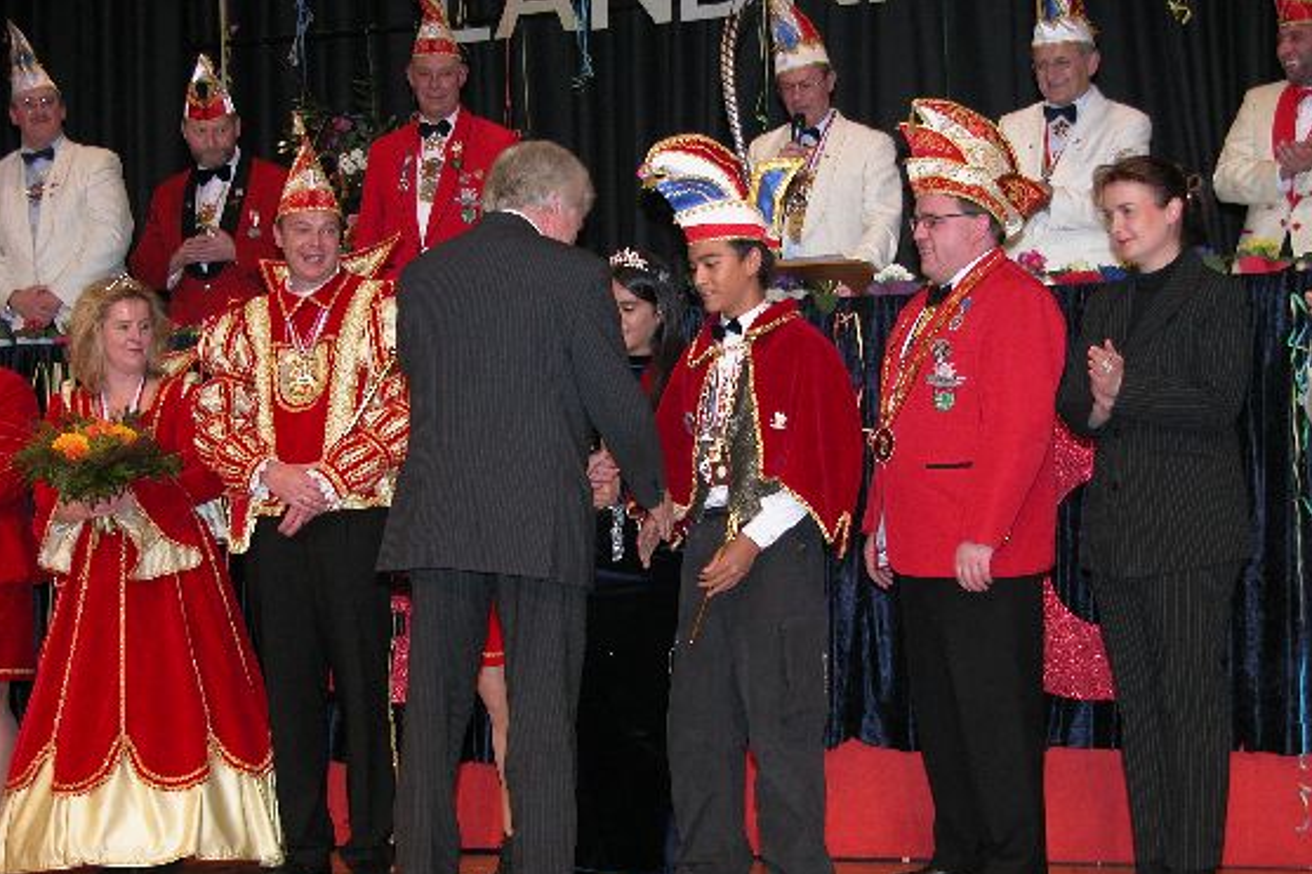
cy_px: 492
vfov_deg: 19.7
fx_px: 2514
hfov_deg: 29.3
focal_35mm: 69
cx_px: 655
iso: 200
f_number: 3.2
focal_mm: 16.8
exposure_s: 1/125
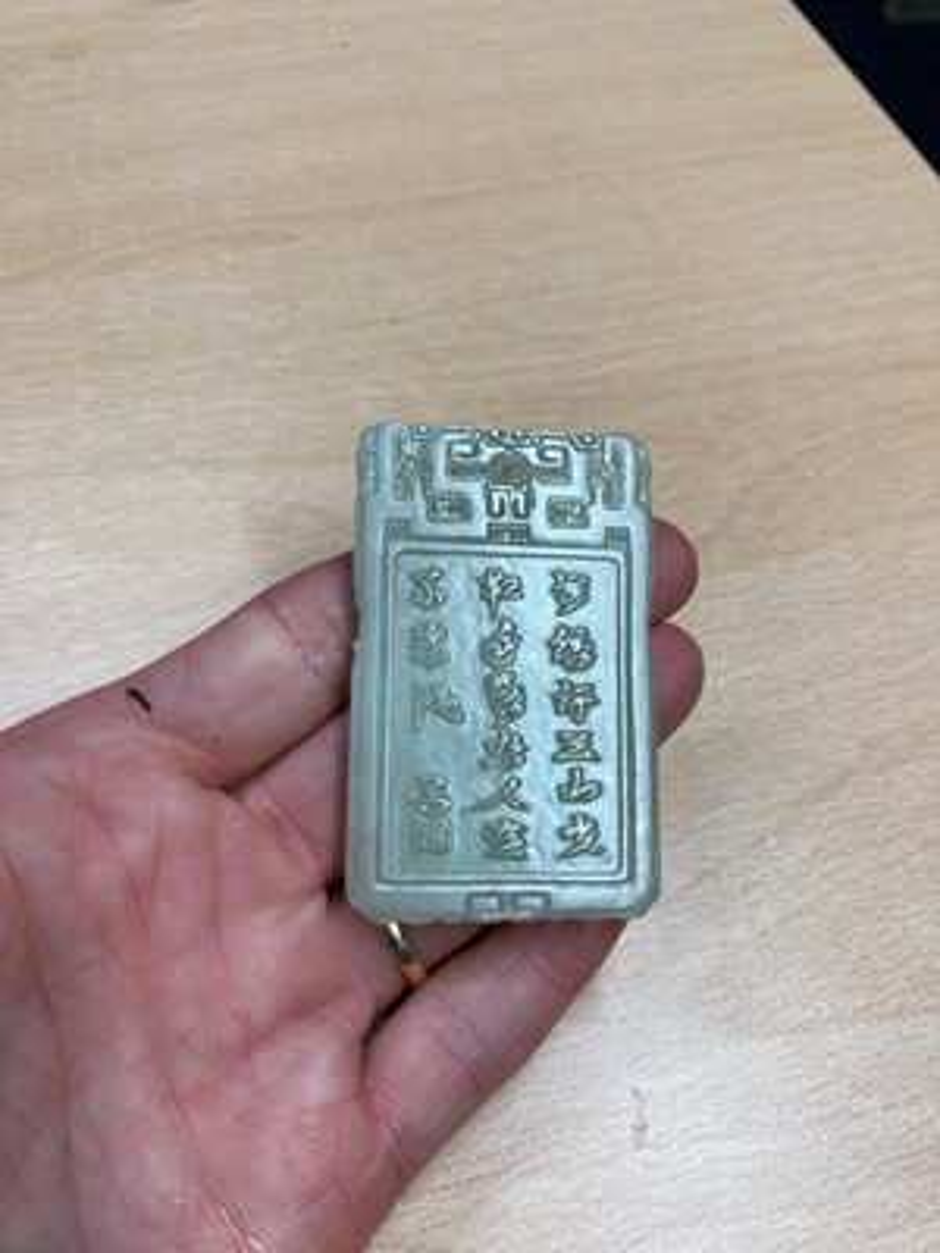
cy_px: 626
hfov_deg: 49.7
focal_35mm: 28
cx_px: 470
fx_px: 1014
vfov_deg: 63.4
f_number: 1.8
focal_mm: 3.99
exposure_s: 1/100
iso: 50
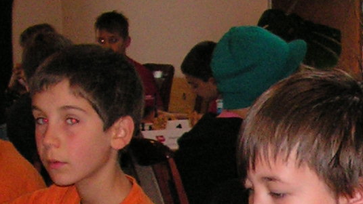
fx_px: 1444
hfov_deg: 14.0
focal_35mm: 150
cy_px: 326
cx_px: 390
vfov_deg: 7.9
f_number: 3.2
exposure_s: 1/40
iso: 200
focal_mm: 6
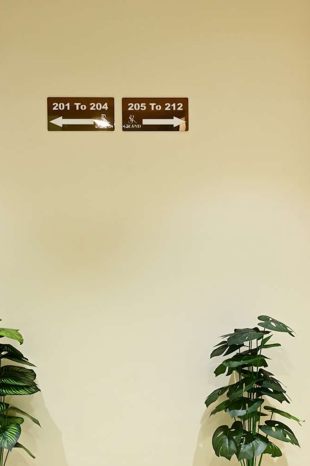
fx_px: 582
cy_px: 284
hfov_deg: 29.7
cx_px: 115
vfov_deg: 43.4
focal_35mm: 45
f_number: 4.5
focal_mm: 35
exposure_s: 1/30
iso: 800
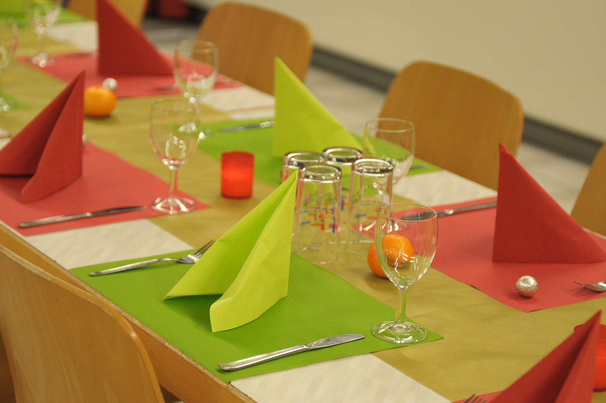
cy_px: 202
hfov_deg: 21.9
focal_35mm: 93
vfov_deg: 14.7
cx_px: 303
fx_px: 1564
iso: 640
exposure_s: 1/60
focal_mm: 62
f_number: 2.8
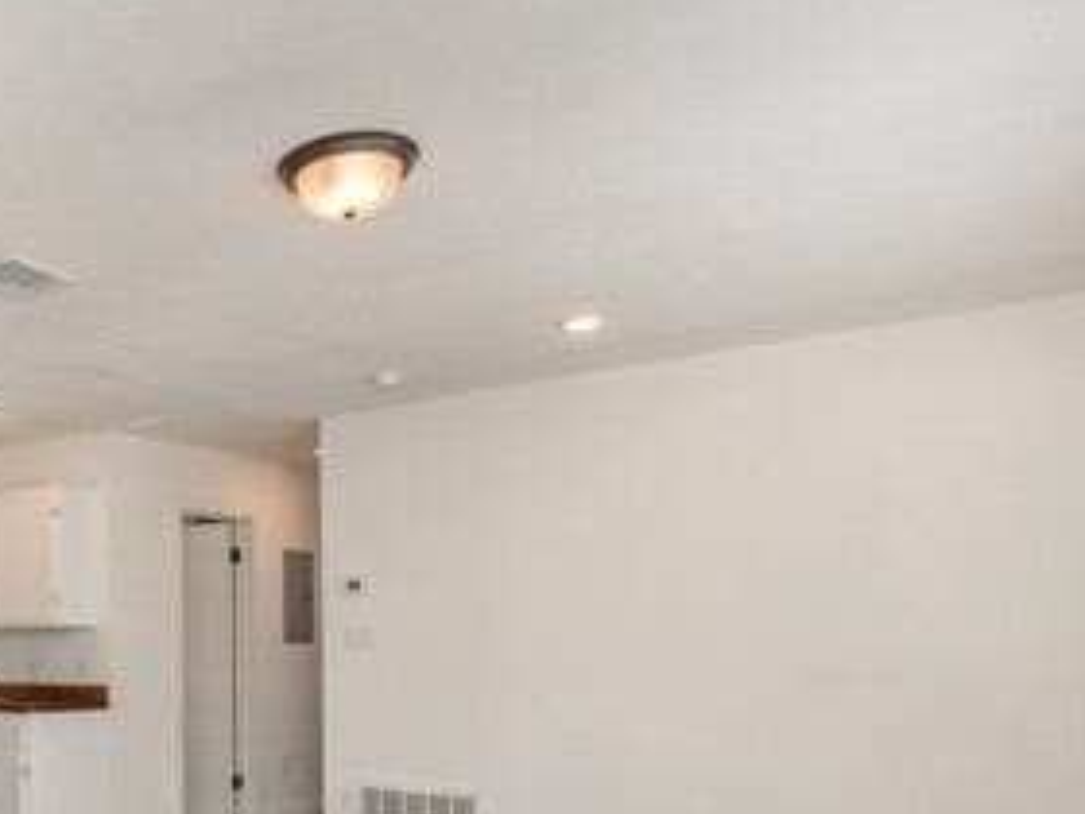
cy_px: 632
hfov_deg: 50.1
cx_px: 97
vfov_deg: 42.5
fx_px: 1003
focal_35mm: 32
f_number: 11
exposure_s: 1/160
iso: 500
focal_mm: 7
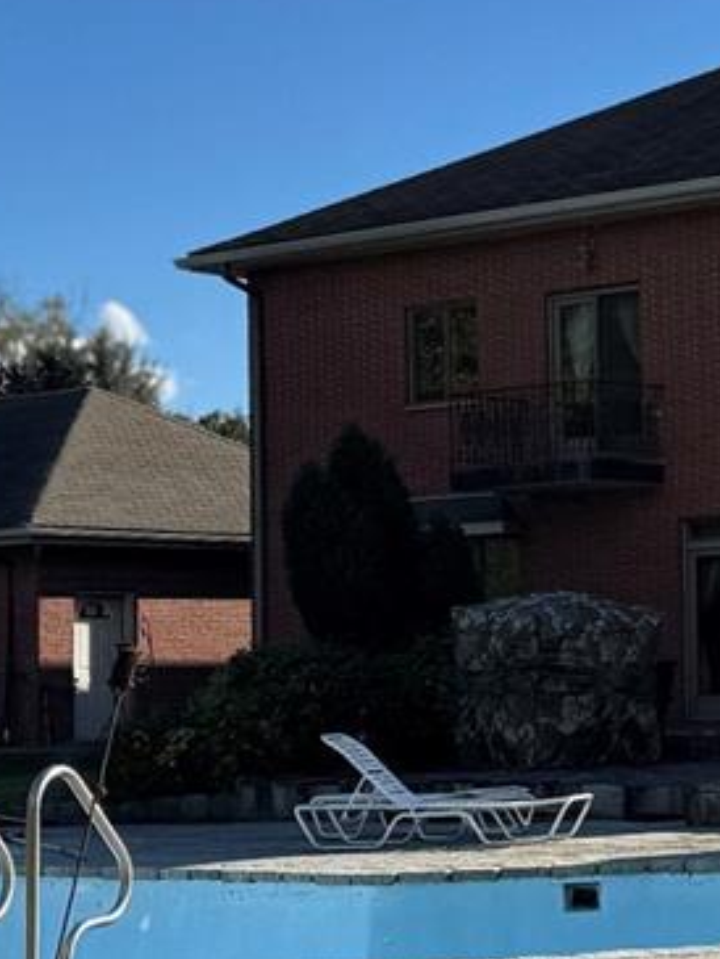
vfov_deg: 19.4
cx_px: 1098
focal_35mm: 101
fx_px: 2799
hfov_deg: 13.7
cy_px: 549
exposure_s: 1/4310
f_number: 1.78
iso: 80
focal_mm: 6.76
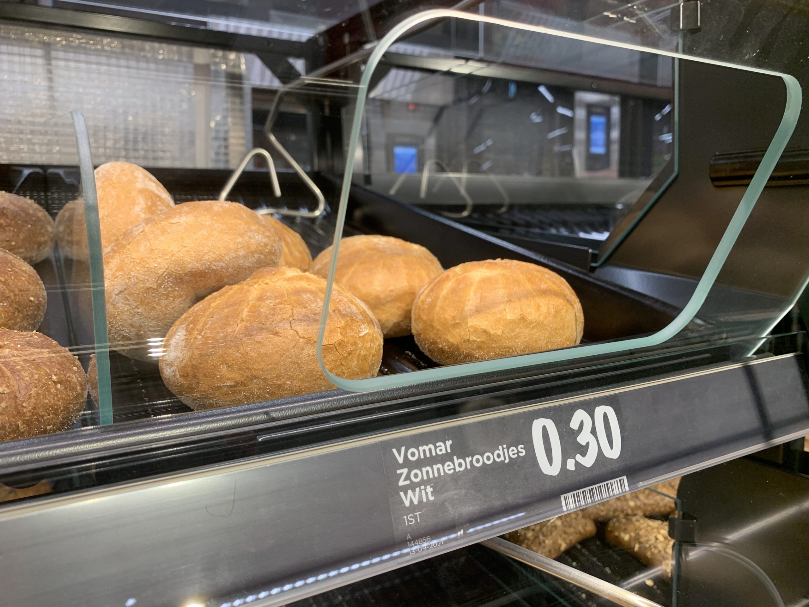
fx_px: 608
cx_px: 404
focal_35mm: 26
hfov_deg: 67.3
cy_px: 304
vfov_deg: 53.1
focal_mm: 4.25
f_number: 1.8
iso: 100
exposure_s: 1/106
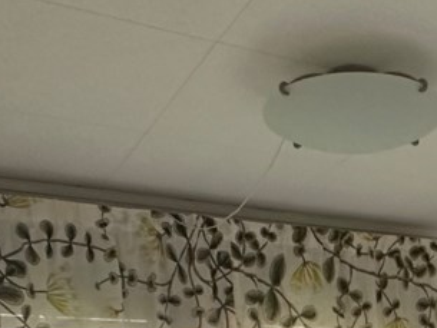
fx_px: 834
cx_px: 464
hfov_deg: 27.2
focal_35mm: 66
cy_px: 541
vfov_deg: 18.6
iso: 320
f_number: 2.2
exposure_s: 1/99
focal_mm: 2.22
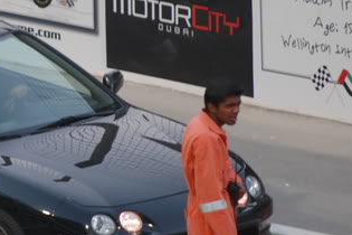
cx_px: 38
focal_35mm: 761
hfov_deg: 2.7
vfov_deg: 1.8
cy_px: 100
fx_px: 7440
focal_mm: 200
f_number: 2.8
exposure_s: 1/60
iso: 200
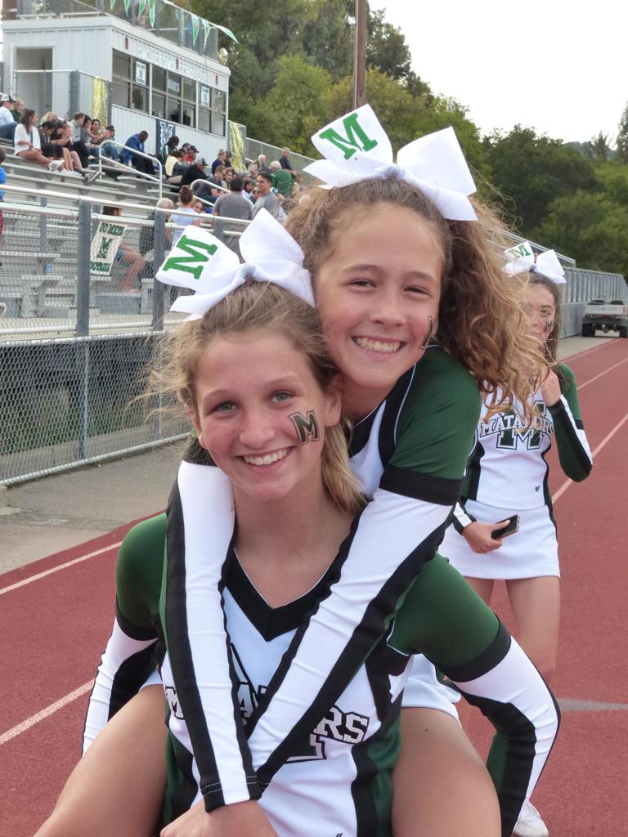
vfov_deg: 27.0
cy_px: 418
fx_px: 1742
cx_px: 314
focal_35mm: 72
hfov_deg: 20.4
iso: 250
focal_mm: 13
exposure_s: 1/250
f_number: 4
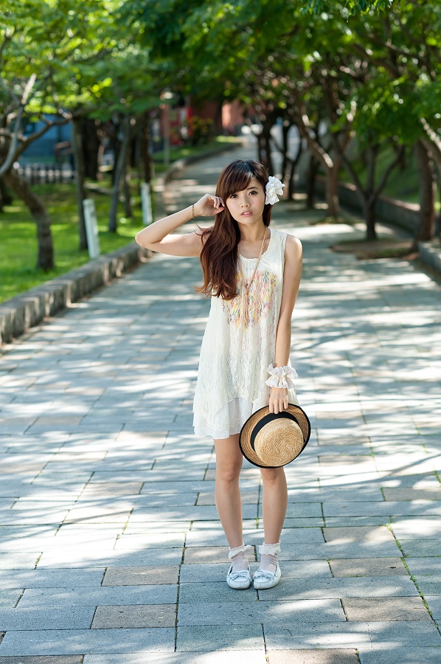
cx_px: 220
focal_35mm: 85
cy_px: 332
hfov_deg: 16.0
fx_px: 1565
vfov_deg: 23.9
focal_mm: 85
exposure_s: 1/250
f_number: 4
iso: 200
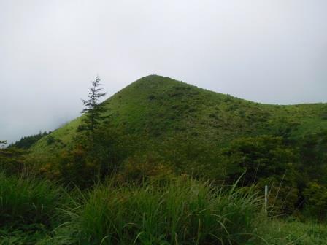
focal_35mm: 25
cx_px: 164
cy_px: 122
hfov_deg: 69.4
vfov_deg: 54.9
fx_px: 236
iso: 125
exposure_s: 1/800
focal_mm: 4.5
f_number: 6.8
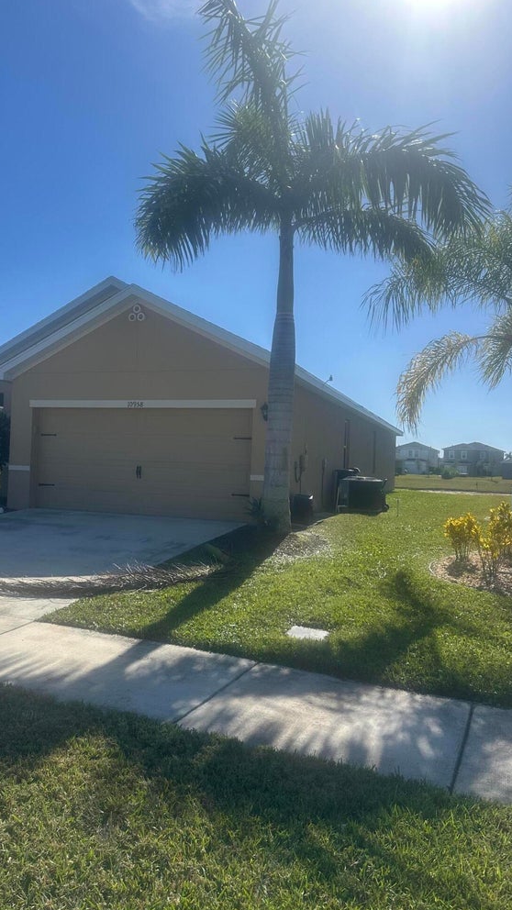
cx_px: 191
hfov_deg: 42.6
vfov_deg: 69.9
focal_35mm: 27
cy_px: 461
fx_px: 652
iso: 80
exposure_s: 1/7576
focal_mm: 6.86
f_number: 1.78
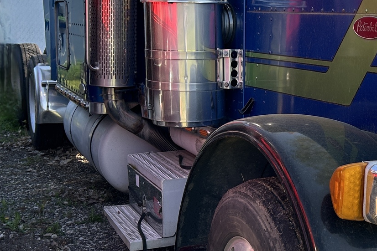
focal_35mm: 66
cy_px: 114
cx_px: 330
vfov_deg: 20.6
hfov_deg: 29.4
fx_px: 691
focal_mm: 5.7
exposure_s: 1/846
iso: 50
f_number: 1.5
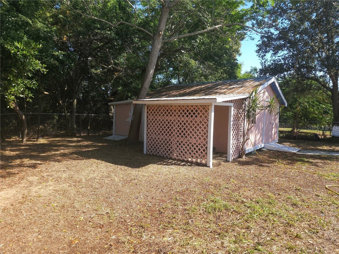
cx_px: 170
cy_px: 127
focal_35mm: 23
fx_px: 225
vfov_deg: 58.9
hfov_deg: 73.9
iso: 10
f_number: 1.7
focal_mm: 6.3
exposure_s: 1/172
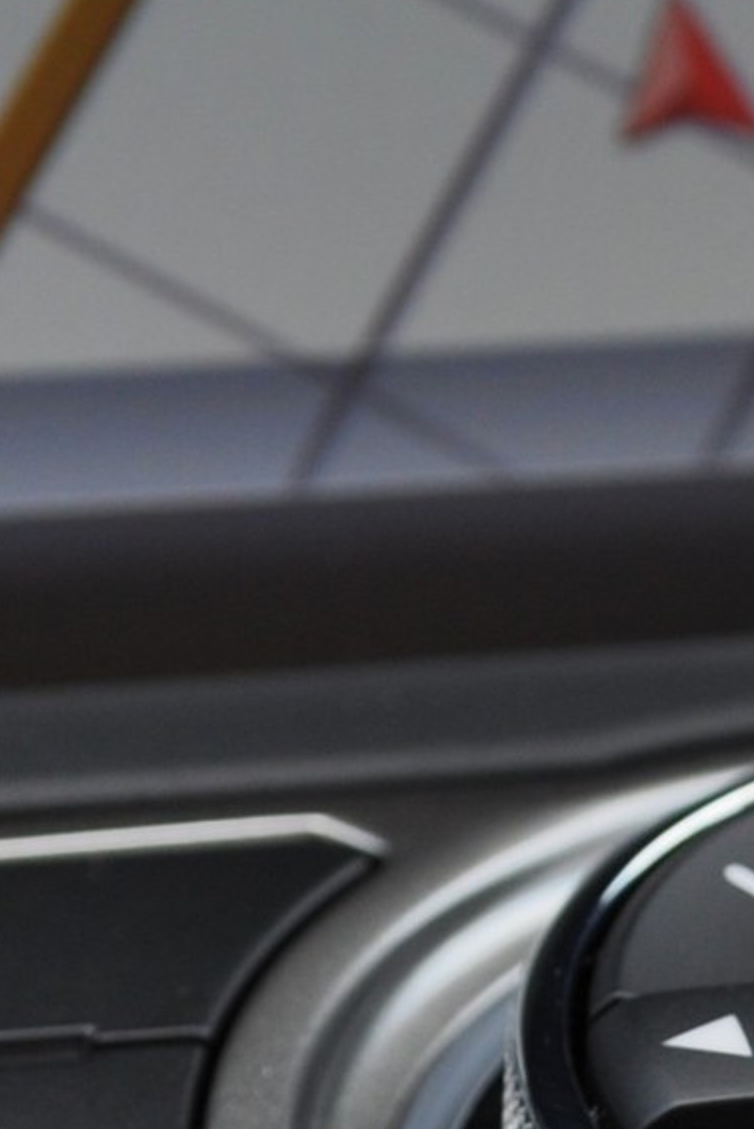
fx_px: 6656
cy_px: 1152
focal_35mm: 212
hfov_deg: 6.4
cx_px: 920
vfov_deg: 9.6
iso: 220
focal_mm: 32
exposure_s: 1/125
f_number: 5.6
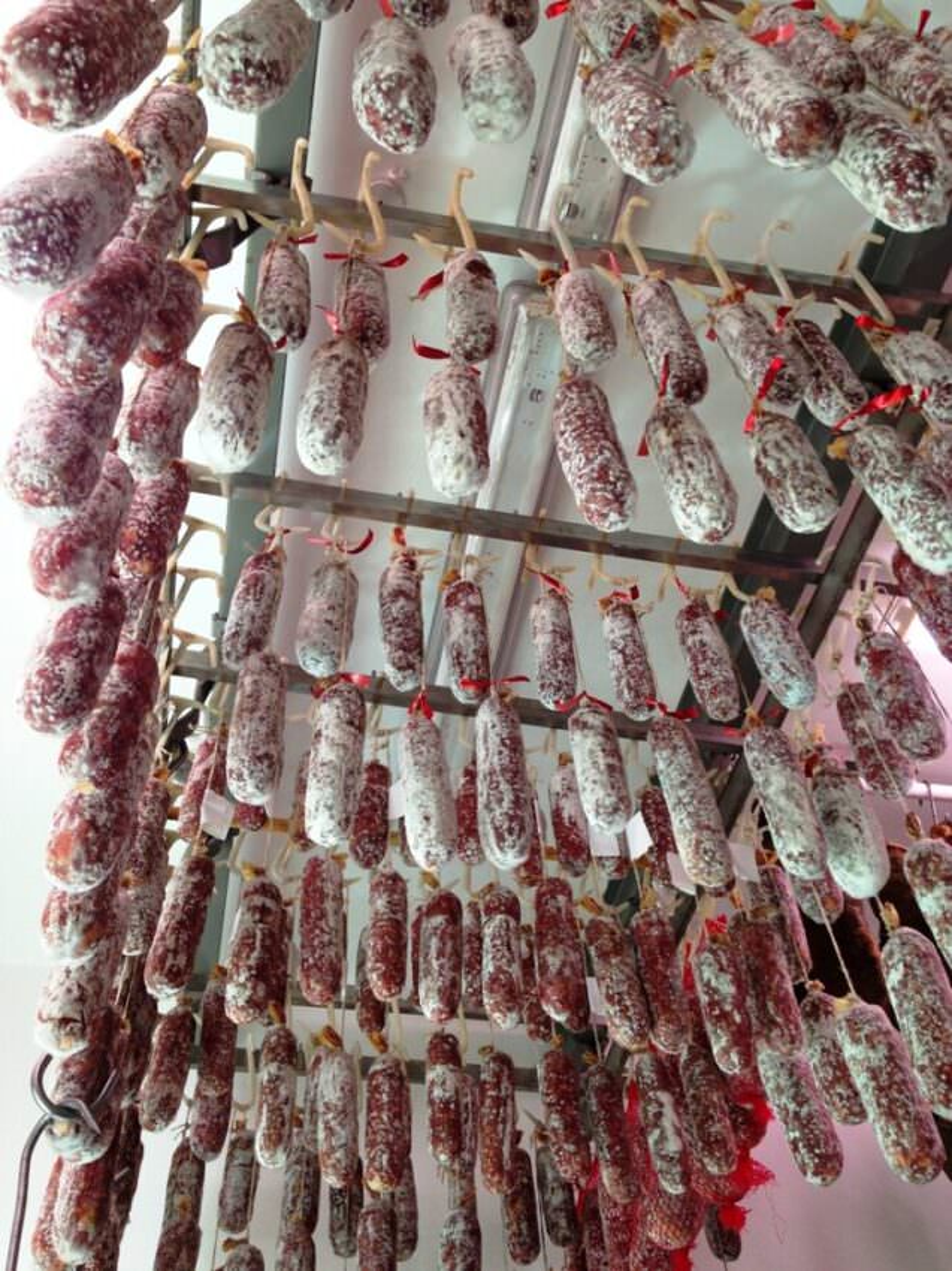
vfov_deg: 55.4
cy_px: 636
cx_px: 476
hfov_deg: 42.9
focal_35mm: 33
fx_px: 1211
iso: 50
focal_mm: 4.12
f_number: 2.4
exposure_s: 1/30
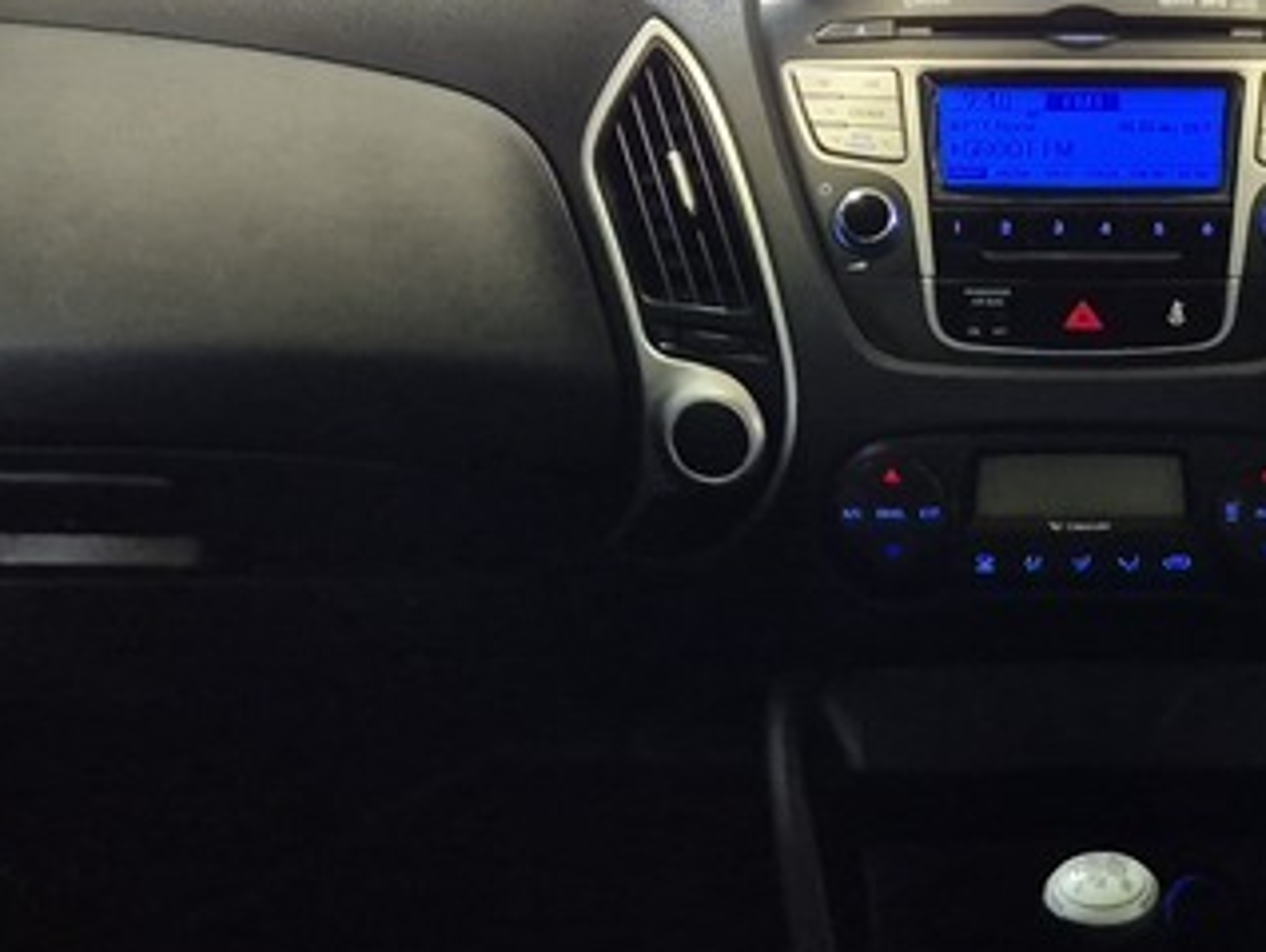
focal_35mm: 74
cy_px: 434
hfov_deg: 25.6
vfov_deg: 19.9
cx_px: 1099
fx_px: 2708
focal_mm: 5.4
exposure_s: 1/100
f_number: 1.8
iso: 250
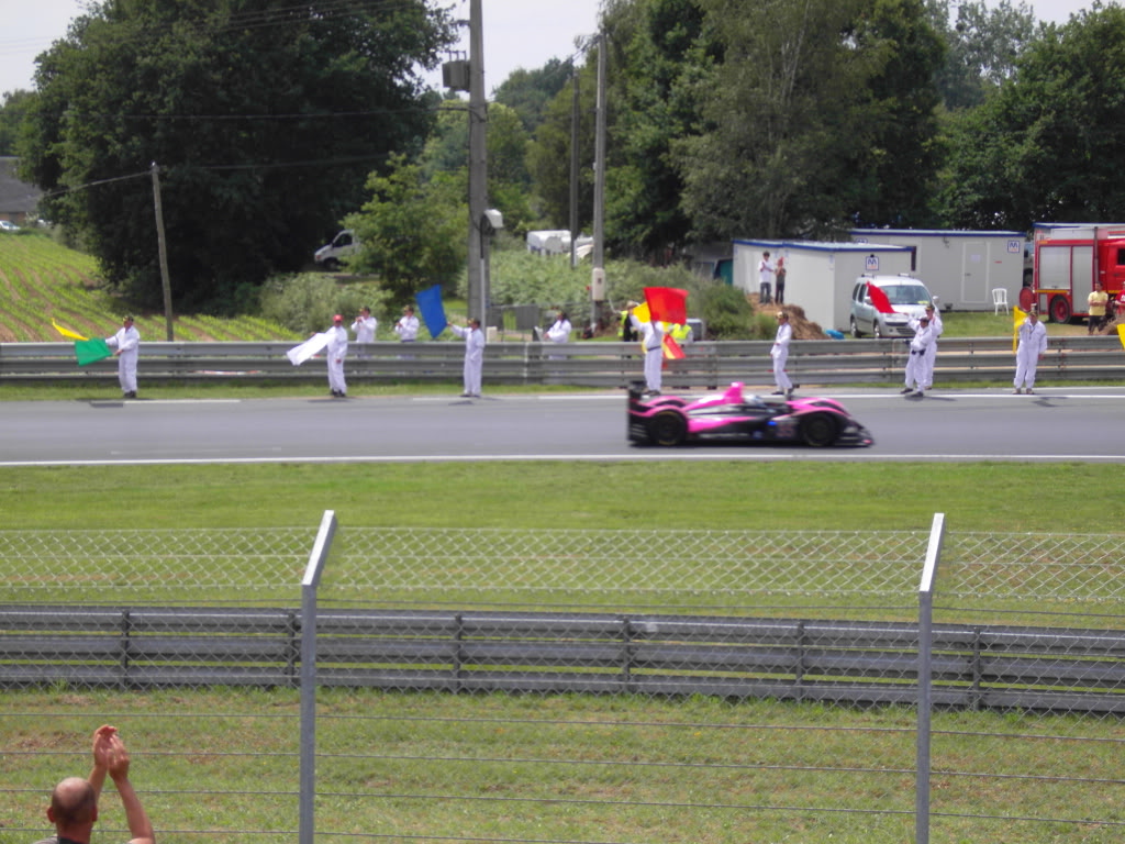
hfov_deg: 19.3
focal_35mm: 102
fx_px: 3315
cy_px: 422
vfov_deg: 14.5
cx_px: 562
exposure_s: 1/400
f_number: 5.9
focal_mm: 21.6
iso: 80
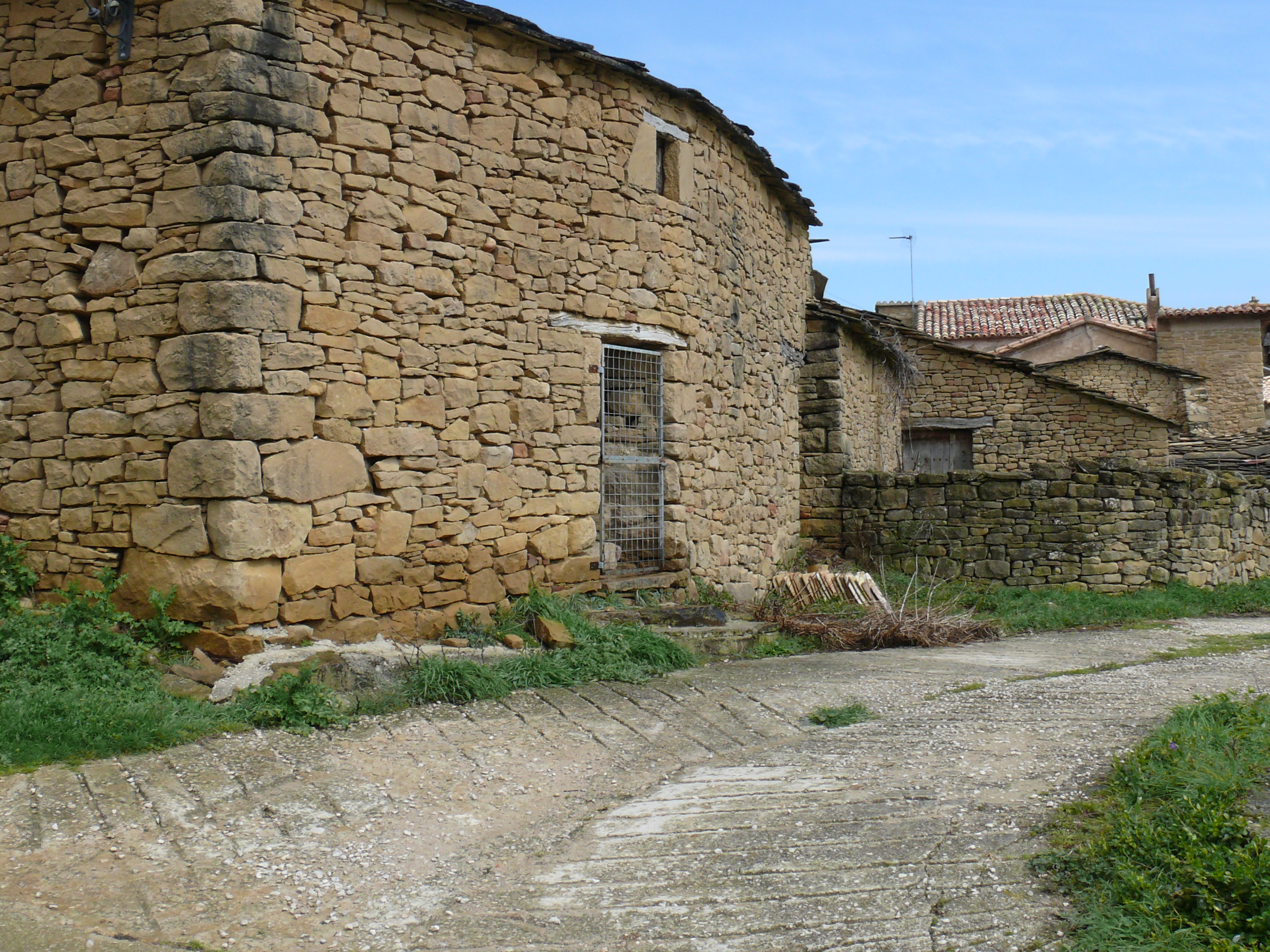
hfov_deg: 41.2
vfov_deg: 31.4
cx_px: 675
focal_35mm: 46
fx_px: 1688
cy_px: 345
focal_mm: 7.4
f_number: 5.6
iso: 100
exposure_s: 1/320
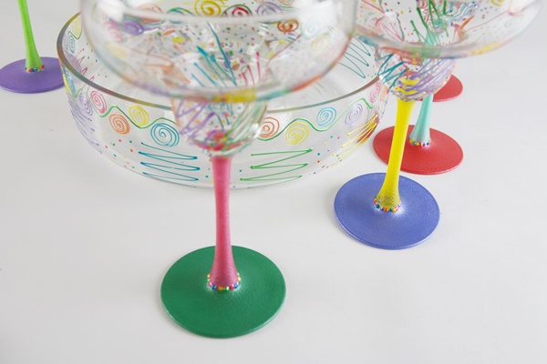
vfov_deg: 36.9
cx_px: 274
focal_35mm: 36
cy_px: 182
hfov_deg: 53.1
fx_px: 547
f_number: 5.6
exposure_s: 1/125
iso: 200
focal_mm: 24
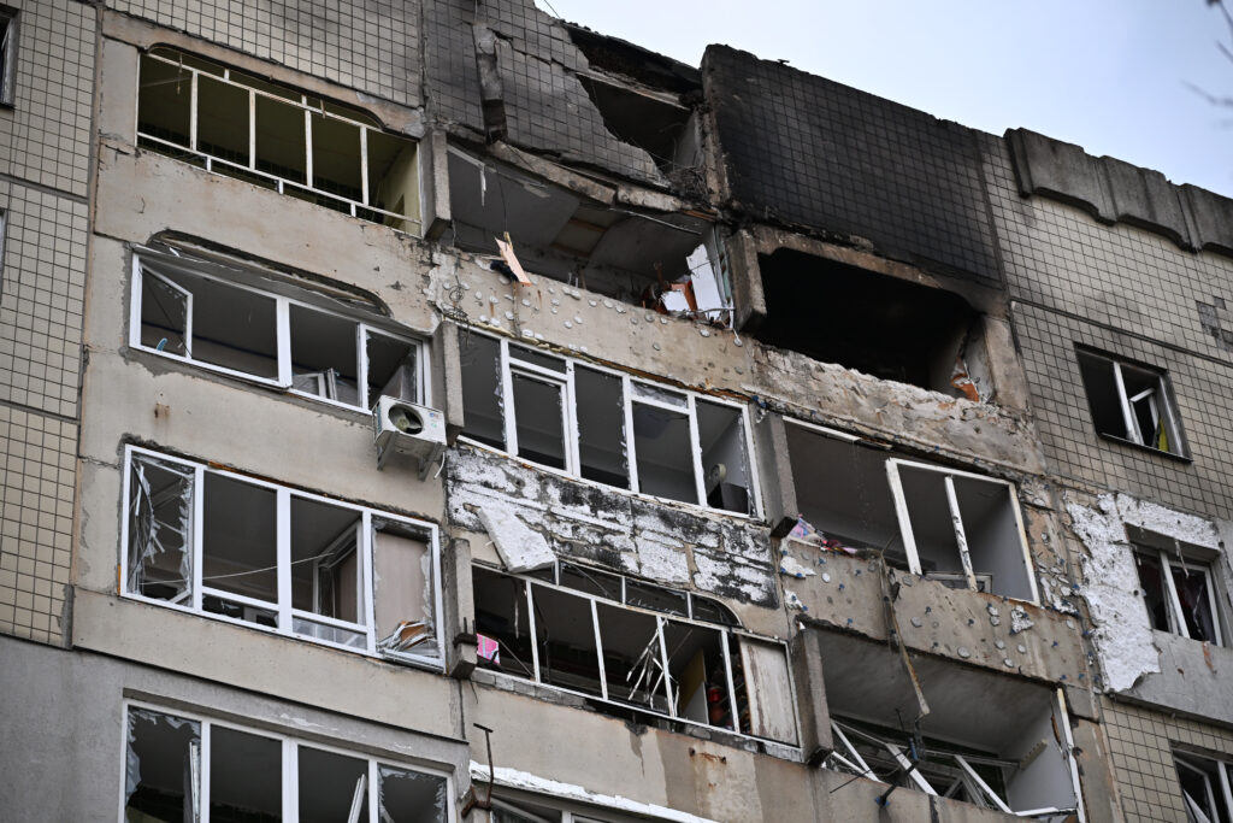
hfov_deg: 23.6
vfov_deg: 15.9
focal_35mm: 86
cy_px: 412
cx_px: 616
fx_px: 2946
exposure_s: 1/1250
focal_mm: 86
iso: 800
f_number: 4
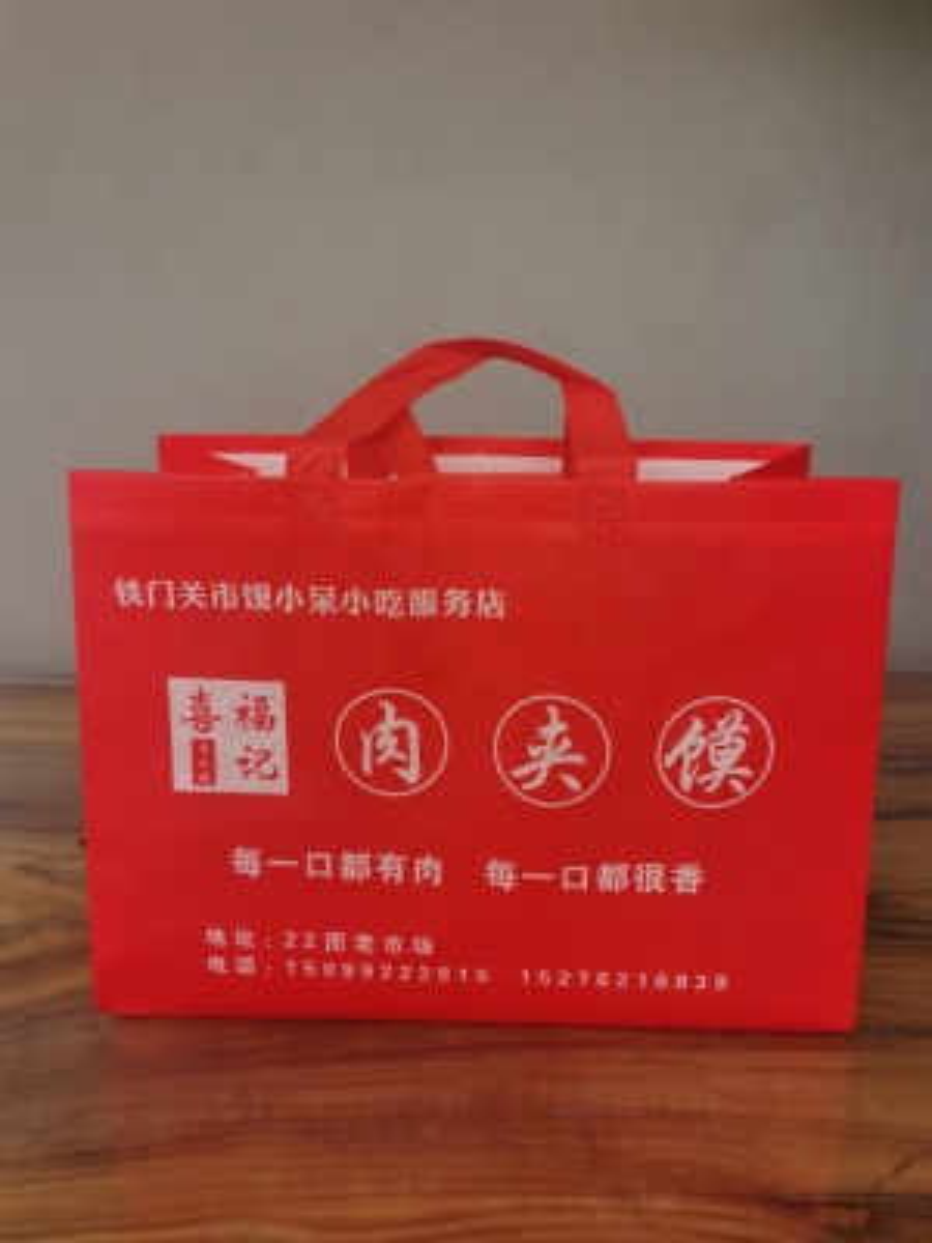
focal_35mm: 27
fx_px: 969
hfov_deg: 51.4
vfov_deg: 65.3
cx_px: 466
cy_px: 622
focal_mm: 5.56
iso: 50
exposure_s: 1/1046
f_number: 1.6
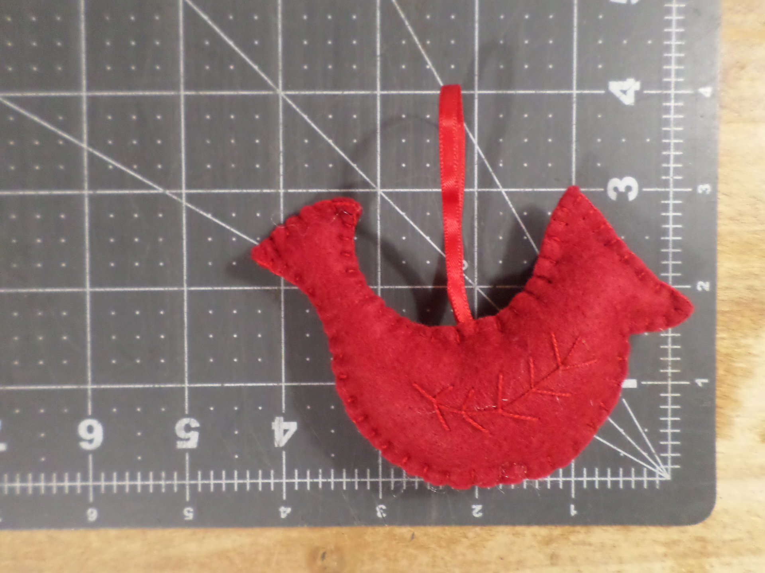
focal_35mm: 25
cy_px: 286
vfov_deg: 54.9
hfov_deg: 69.4
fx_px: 552
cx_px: 382
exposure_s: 1/30
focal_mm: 4.5
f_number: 2.5
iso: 480
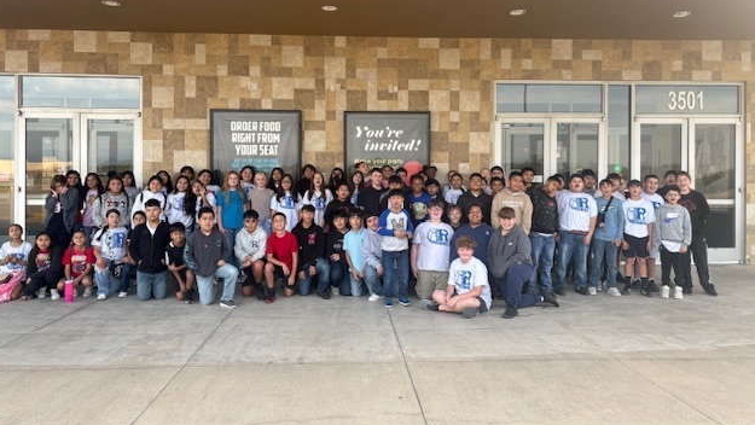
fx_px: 581
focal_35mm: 29
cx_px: 379
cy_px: 169
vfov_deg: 40.0
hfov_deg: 66.0
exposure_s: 1/263
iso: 40
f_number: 1.6
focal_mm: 5.96
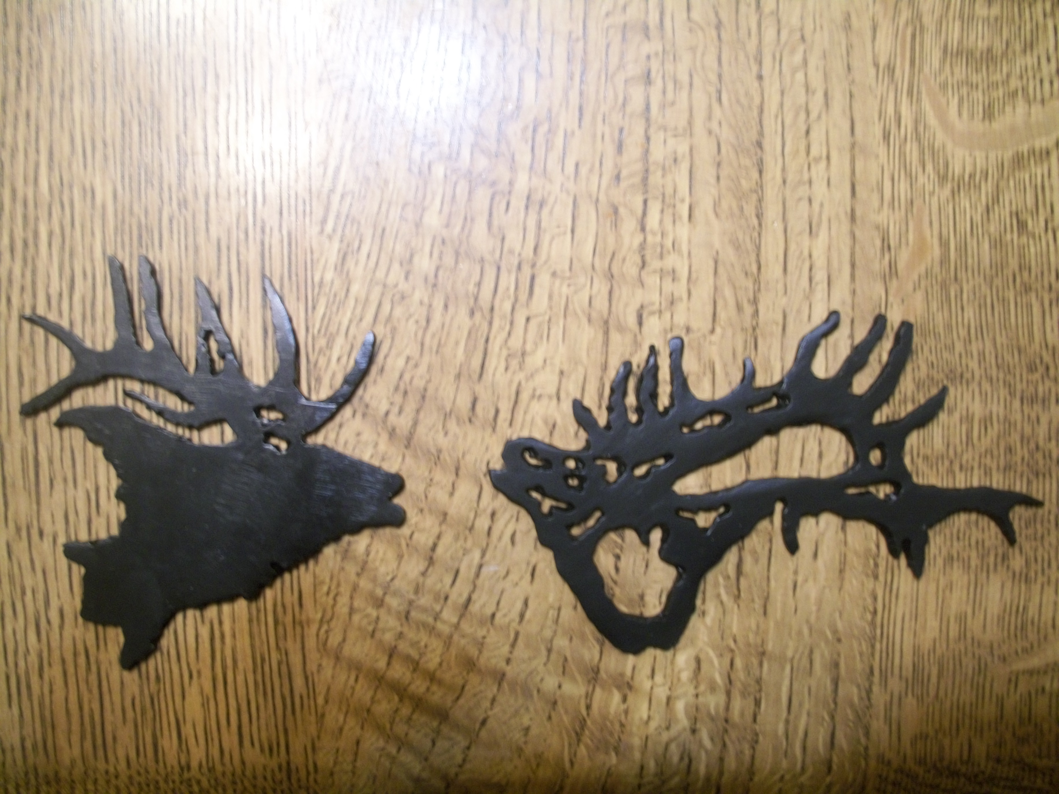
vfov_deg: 40.7
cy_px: 397
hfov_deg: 52.6
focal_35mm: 35
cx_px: 530
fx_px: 1071
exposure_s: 1/6
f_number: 3.1
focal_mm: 6.3
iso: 160
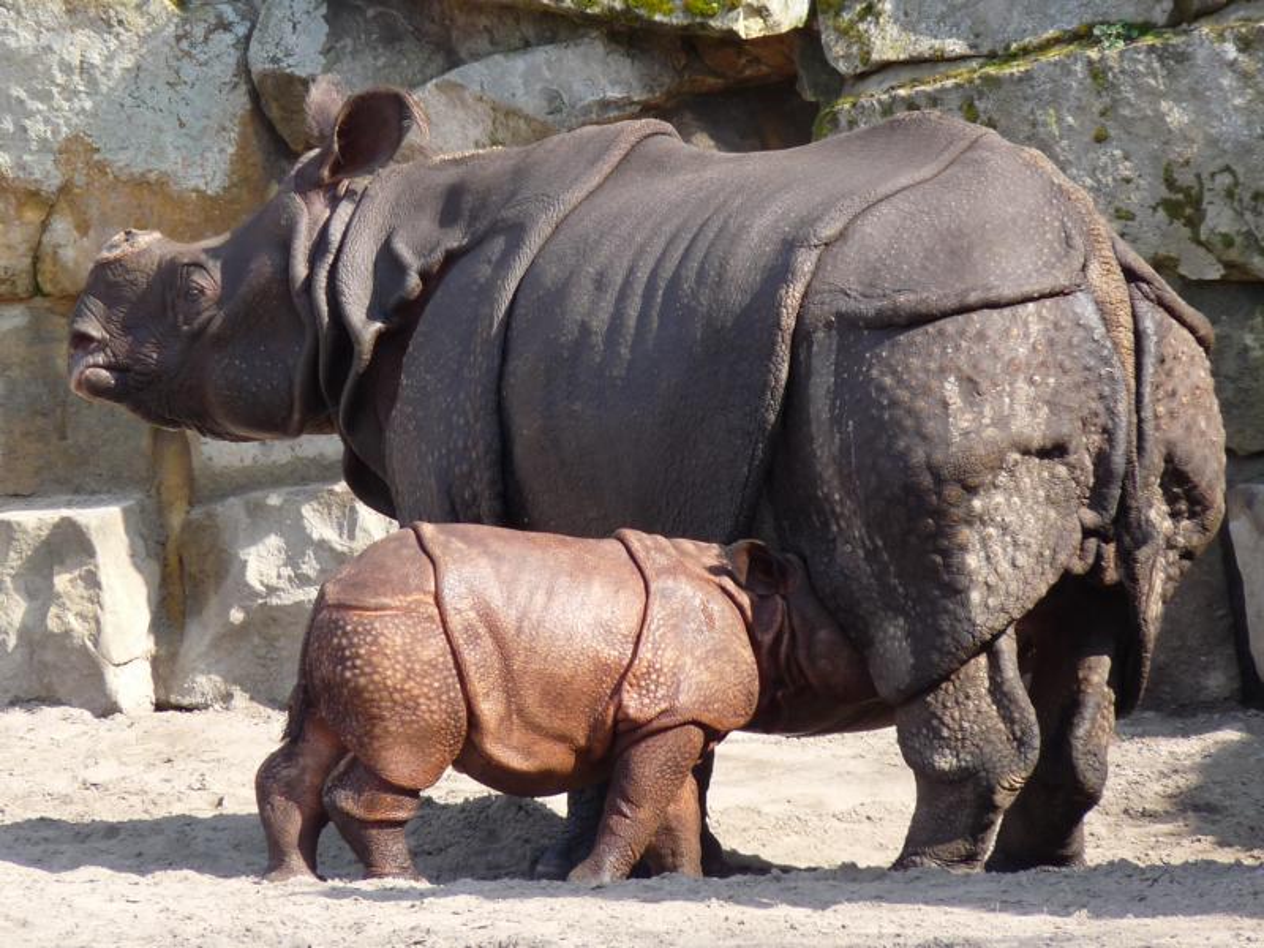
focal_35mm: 481
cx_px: 632
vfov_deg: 3.1
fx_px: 17564
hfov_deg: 4.1
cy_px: 474
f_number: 4
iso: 100
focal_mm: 60.5
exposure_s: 1/200
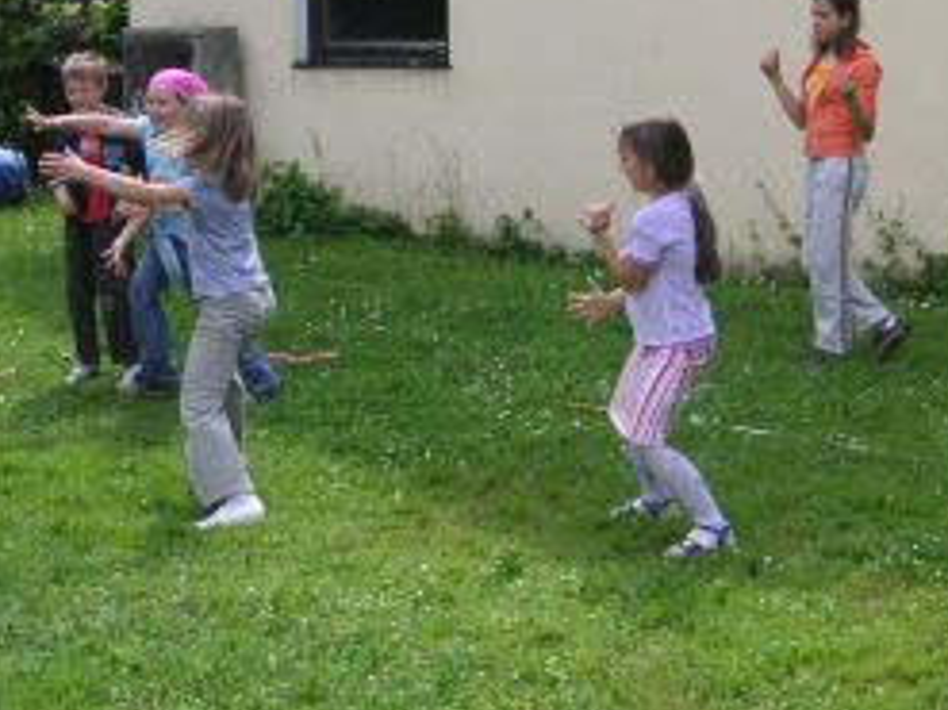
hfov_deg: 24.4
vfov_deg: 18.3
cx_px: 432
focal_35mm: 80
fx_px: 2190
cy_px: 157
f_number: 2.8
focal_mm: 6.1
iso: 50
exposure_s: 1/500
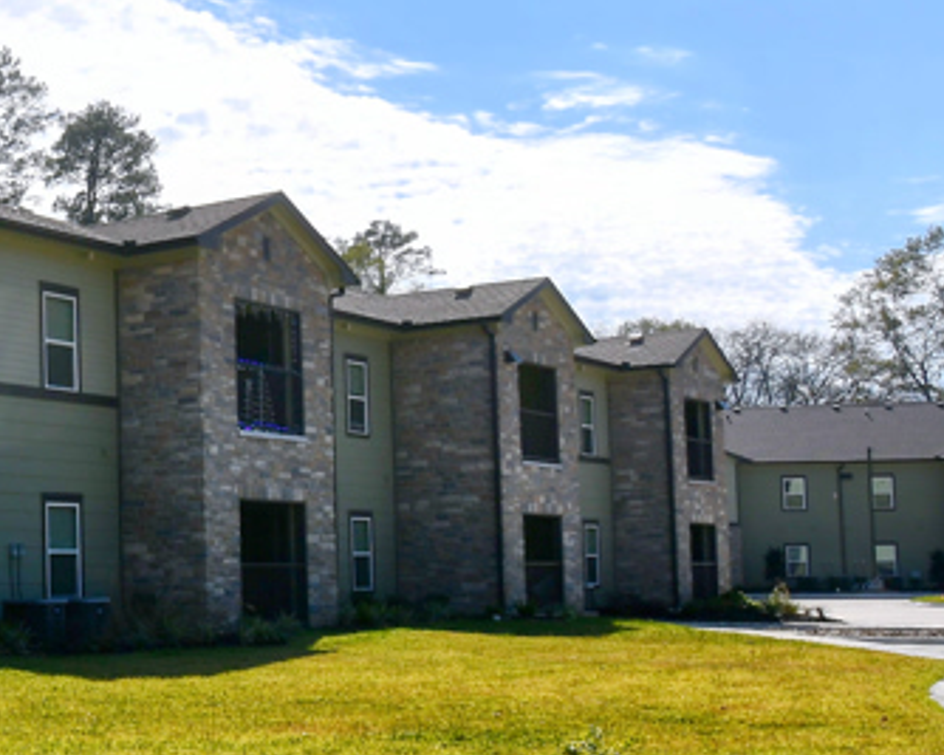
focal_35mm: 59
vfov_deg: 25.8
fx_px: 1648
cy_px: 438
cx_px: -240
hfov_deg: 27.4
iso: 100
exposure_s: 1/400
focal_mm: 14
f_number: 10
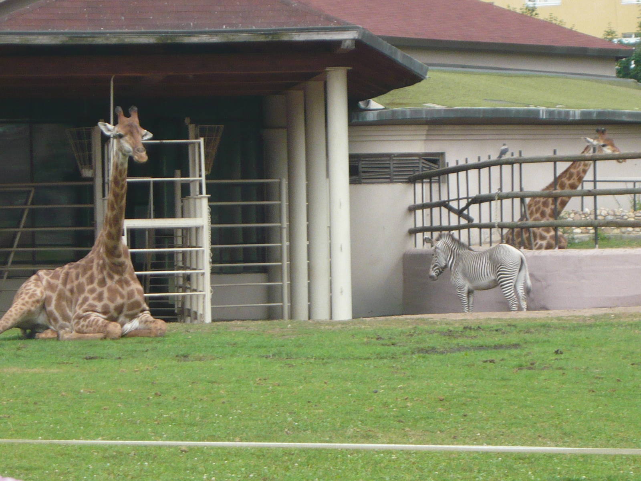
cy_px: 240
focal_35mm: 160
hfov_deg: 12.3
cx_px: 320
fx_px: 2963
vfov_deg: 9.3
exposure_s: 1/125
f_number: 5.1
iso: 160
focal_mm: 16.5
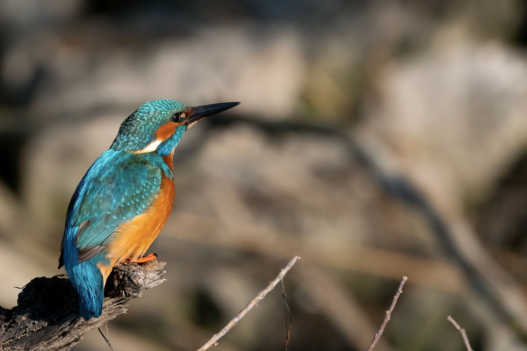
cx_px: 264
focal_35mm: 600
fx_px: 8783
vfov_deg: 2.3
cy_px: 176
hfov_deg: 3.4
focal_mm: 400
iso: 250
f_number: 7.1
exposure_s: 1/2000
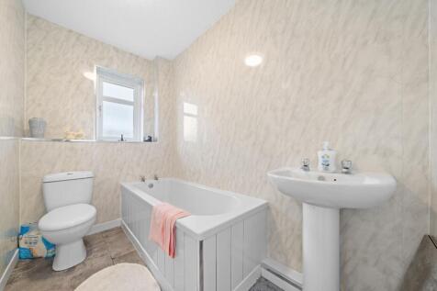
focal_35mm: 12
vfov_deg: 90.0
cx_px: 218
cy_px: 146
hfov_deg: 112.6
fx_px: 146
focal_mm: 12
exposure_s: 1.6
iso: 800
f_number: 14
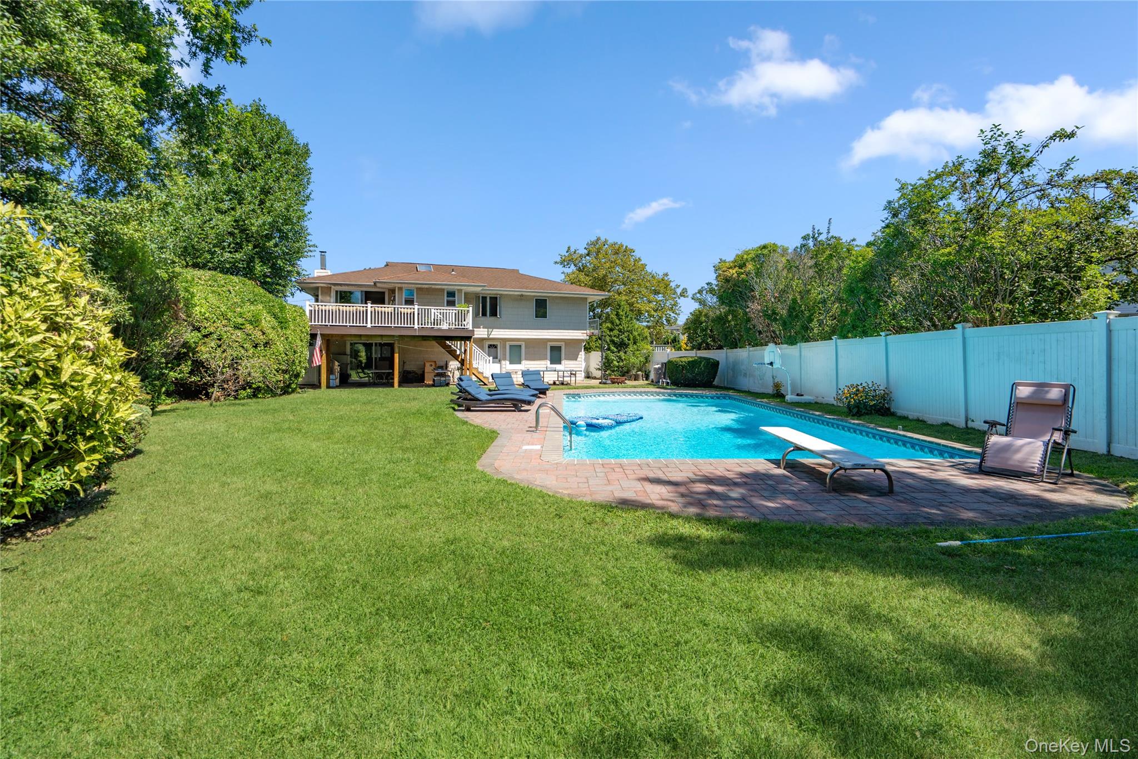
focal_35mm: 16
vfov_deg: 73.7
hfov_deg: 96.7
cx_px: 569
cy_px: 380
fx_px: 506
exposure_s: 1/125
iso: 64
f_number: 7.1
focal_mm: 16
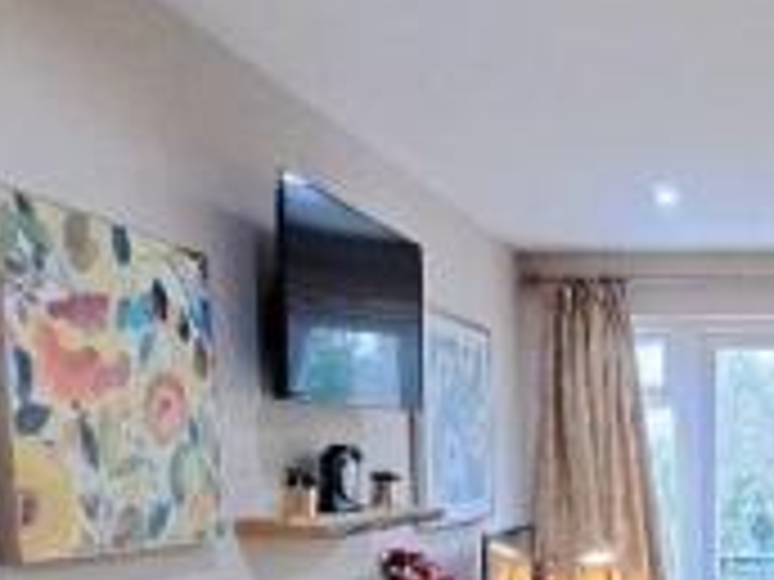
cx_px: 794
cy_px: 614
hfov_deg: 37.7
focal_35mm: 44
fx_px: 984
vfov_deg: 30.0
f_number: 2.2
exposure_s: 1/25
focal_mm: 1.74
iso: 320
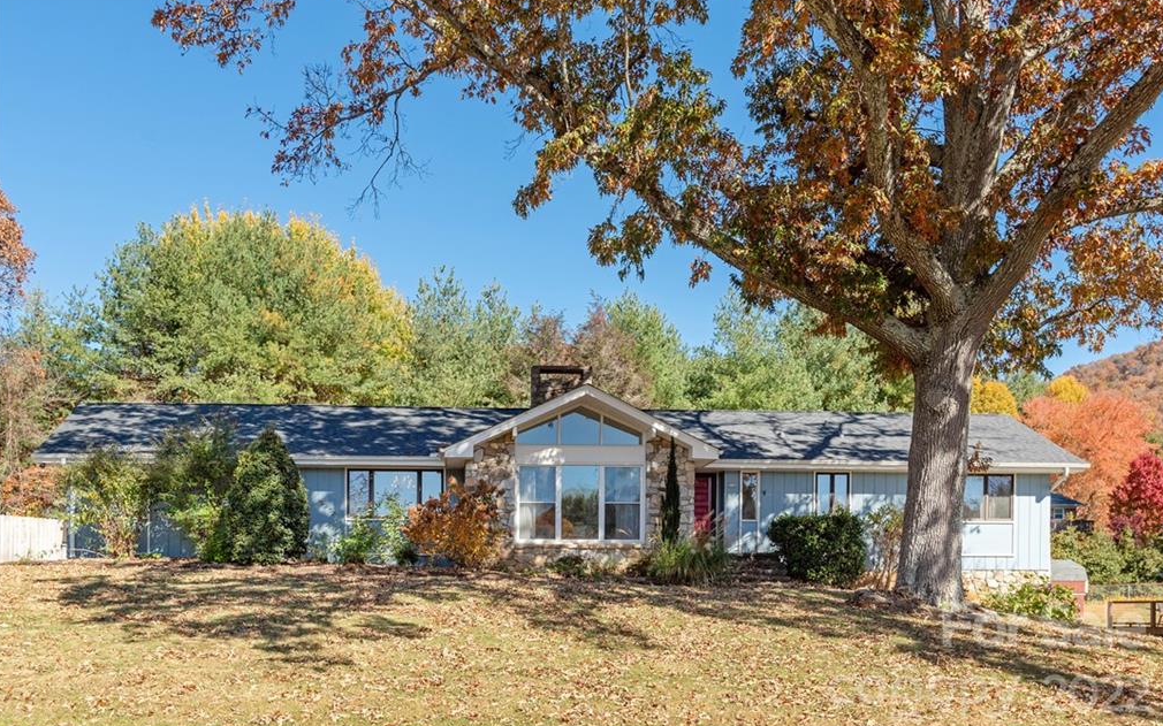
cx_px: 584
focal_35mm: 31
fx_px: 982
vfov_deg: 40.6
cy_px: 376
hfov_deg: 61.2
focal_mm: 30
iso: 320
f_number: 7.1
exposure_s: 1/1000
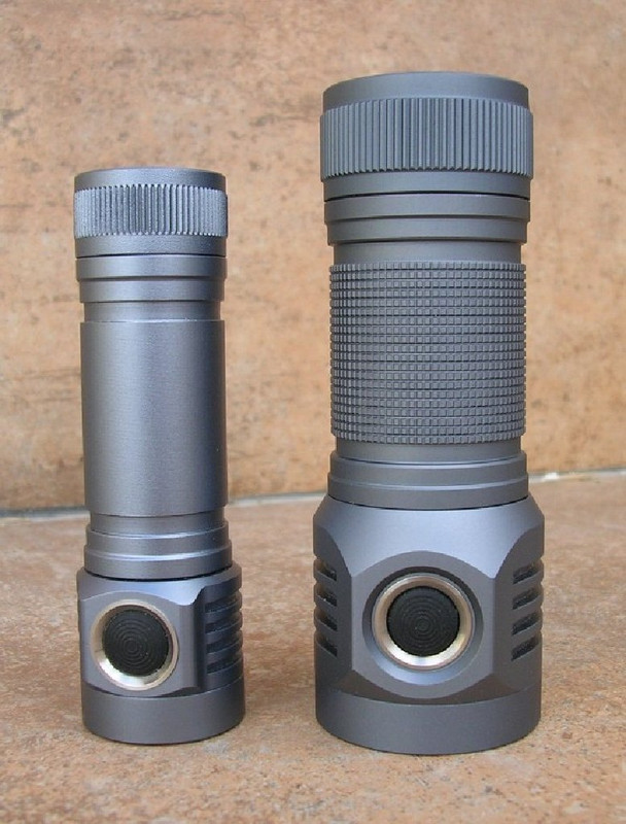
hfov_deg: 38.0
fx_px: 909
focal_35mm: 38
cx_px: 313
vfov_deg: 48.8
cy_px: 412
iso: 50
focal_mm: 5.8
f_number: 2.8
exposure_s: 1/103
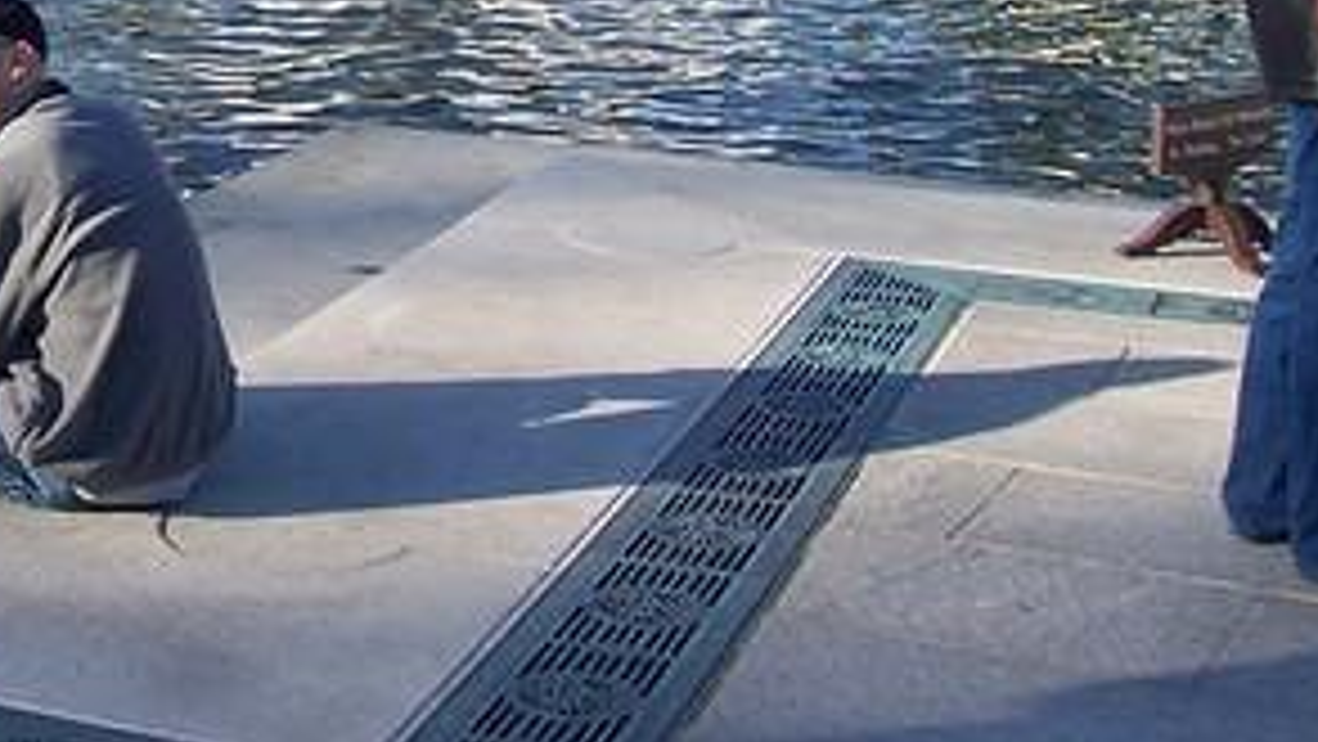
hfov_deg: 23.2
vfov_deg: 13.1
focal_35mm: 88
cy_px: -328
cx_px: 4
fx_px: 3076
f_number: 5.6
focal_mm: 5.6
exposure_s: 1/250
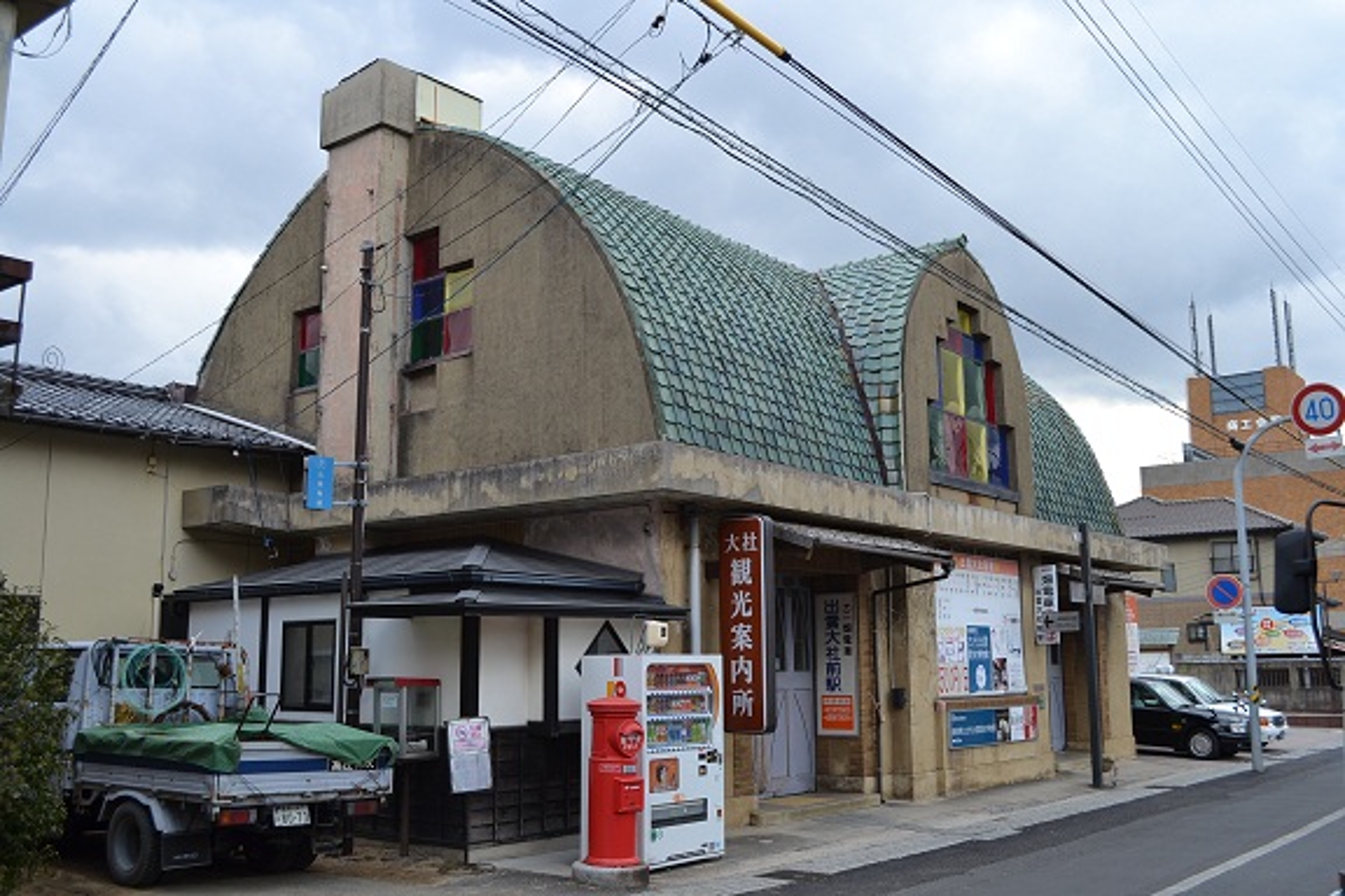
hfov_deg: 57.2
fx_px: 1233
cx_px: 672
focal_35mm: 33
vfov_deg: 40.0
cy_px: 448
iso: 100
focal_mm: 22
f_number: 5.6
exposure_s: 1/125
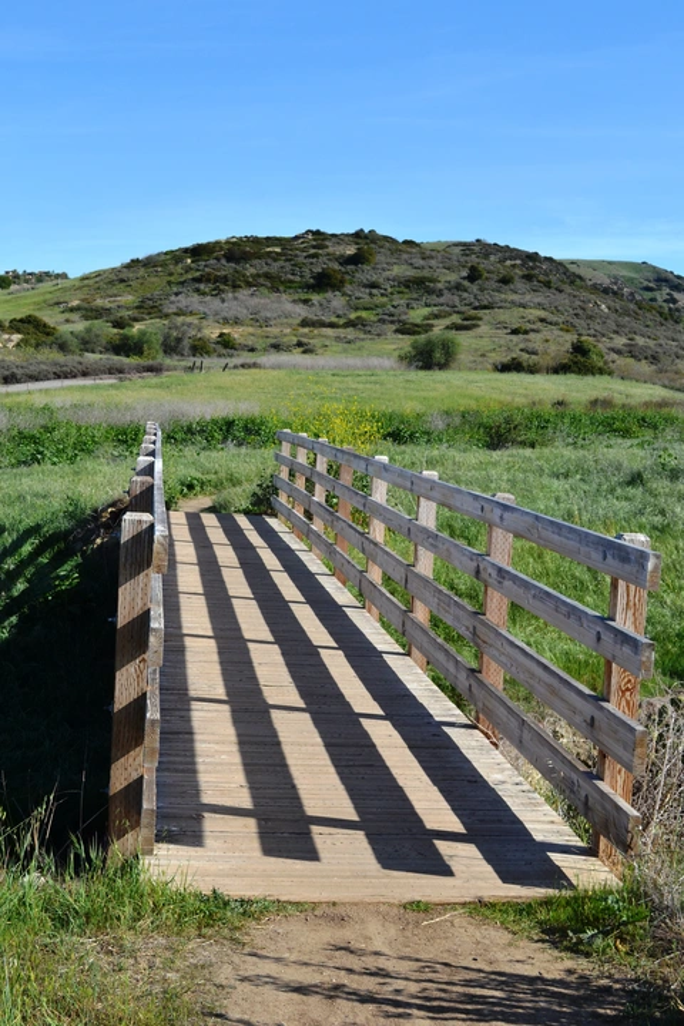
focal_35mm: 48
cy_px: 513
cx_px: 342
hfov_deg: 28.1
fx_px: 1368
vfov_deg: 41.1
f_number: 8
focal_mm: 32
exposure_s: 1/250
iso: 100
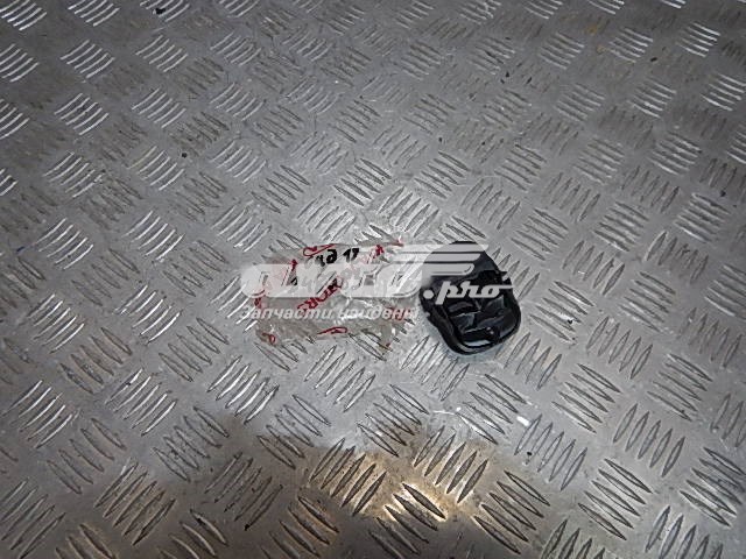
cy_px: 280
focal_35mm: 24
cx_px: 373
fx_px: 517
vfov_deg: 56.8
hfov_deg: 71.6
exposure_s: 1/80
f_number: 2.8
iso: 400
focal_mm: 4.3
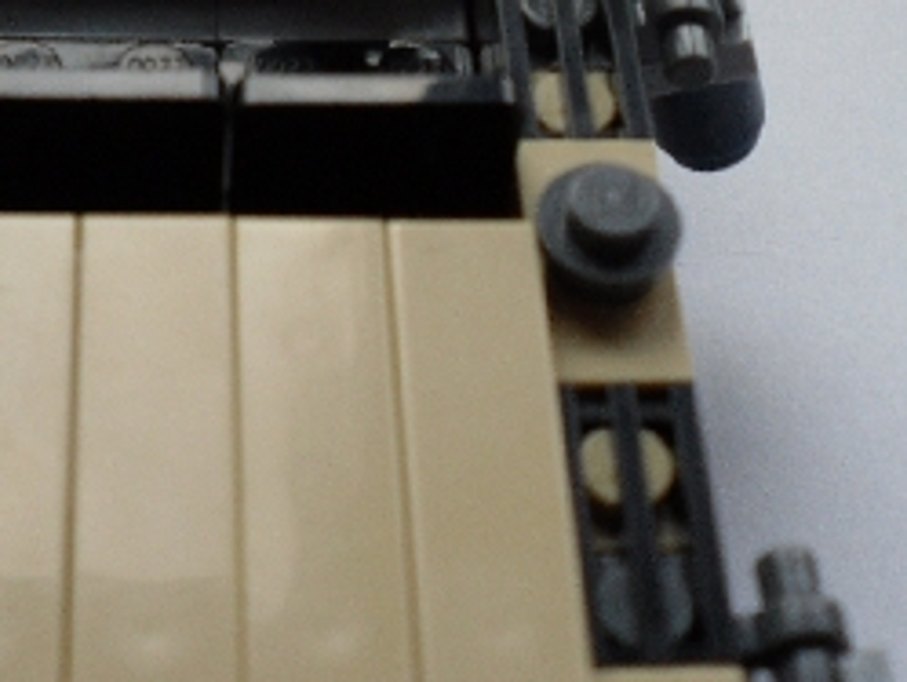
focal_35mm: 90
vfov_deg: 15.7
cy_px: -190
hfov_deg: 21.6
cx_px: 219
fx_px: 2359
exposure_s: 1/86
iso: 100
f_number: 3
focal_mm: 6.3
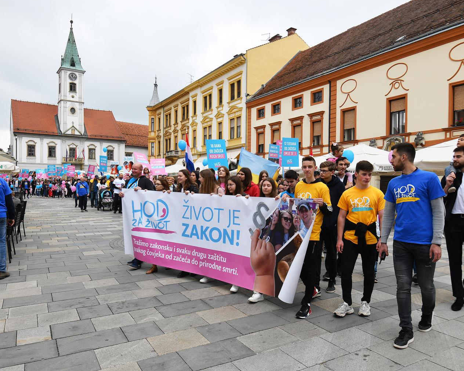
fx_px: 261
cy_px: 185
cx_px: 220
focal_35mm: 19
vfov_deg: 70.8
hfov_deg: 83.2
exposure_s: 1/250
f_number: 5
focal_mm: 16
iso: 64
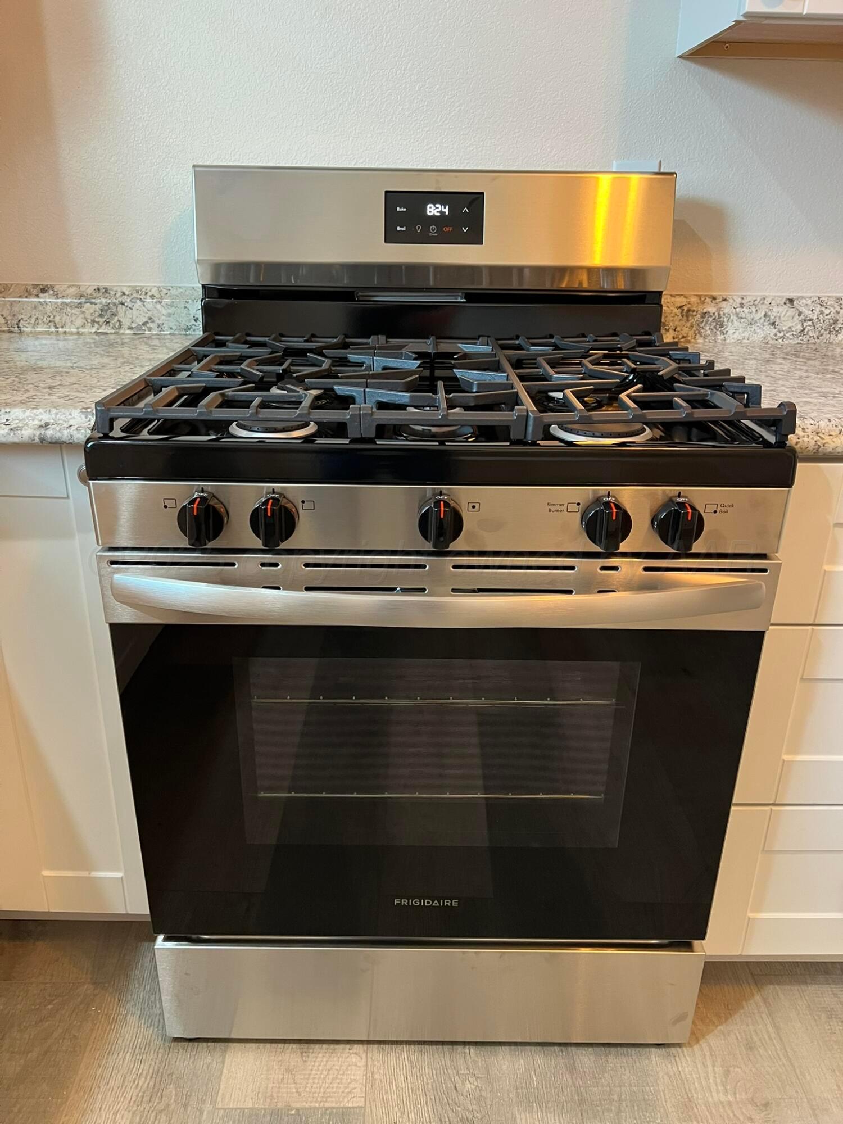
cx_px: 422
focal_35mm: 26
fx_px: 844
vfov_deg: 67.3
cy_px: 562
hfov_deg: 53.1
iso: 400
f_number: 1.5
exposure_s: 1/60
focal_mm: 5.7
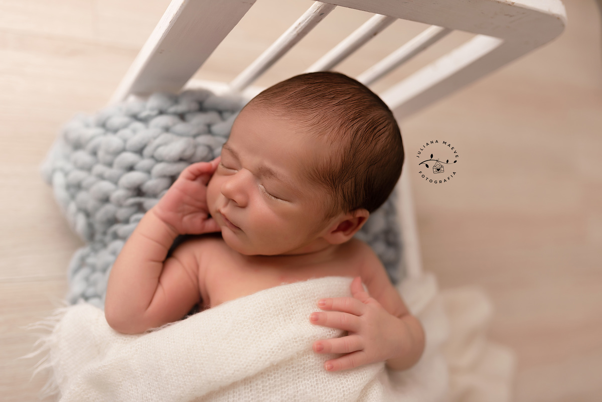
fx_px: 585
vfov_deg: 37.9
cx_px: 301
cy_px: 201
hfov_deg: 54.4
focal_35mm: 35
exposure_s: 1/200
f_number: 2.2
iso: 100
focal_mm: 35
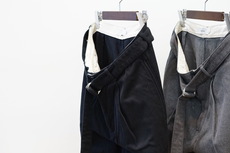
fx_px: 421
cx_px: 115
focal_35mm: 66
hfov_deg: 30.5
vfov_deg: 20.6
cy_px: 70
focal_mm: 55
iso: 1600
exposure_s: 1/60
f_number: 4
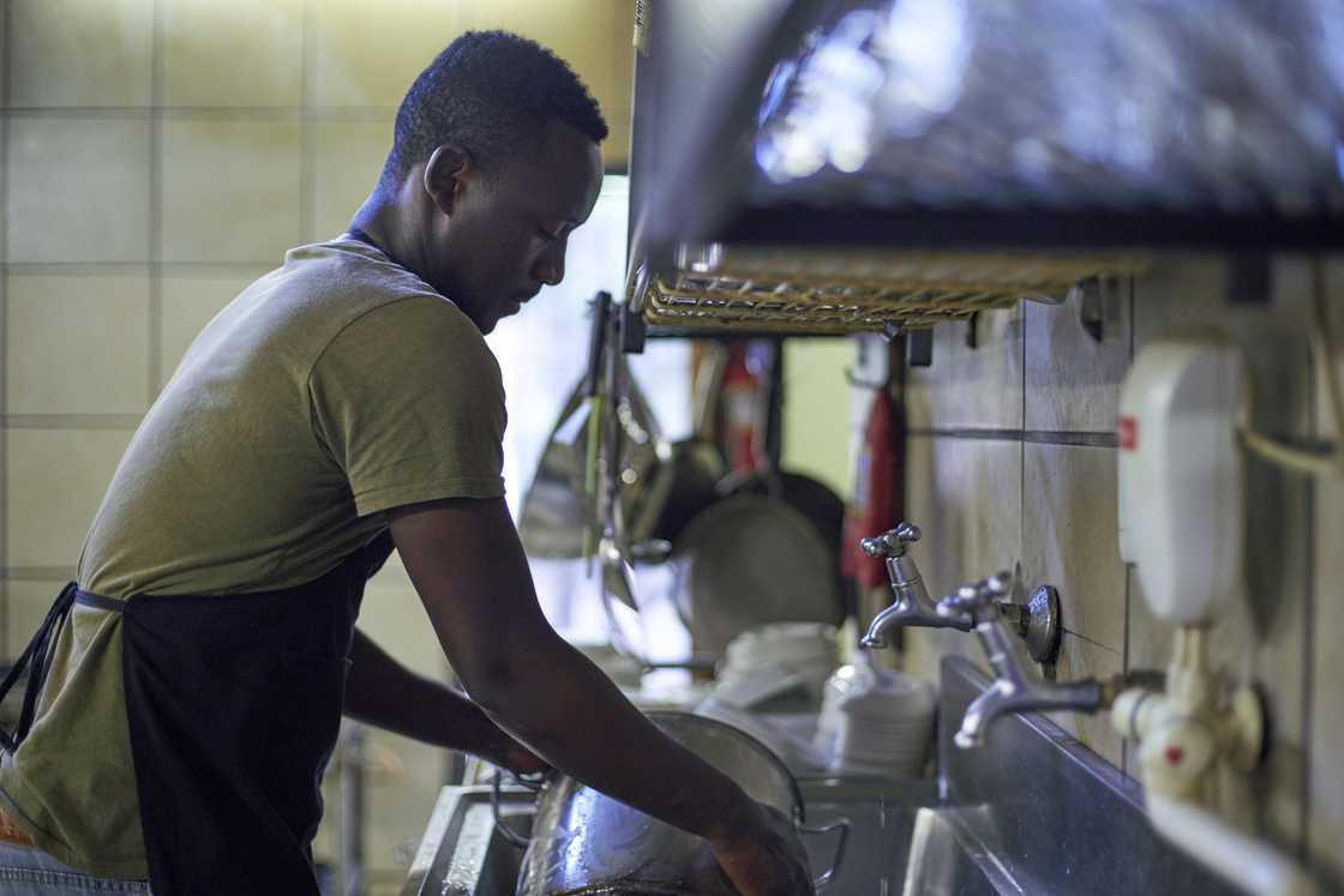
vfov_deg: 27.0
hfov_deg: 39.6
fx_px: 1867
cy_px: 448
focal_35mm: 50
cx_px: 672
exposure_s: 1/125
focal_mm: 50
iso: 320
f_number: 1.8
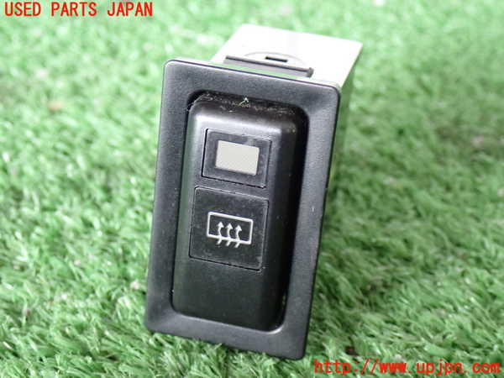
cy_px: 189
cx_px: 252
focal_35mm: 82
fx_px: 1194
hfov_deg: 23.8
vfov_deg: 18.0
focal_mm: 14.62
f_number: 4.3
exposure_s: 1/25
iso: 800
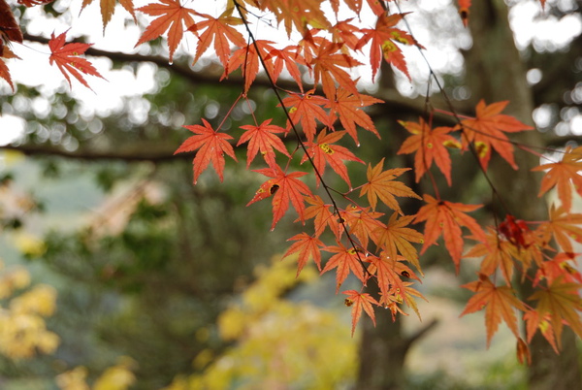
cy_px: 195
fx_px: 2234
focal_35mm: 138
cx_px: 291
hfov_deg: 14.8
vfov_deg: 10.0
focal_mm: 92
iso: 200
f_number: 5.6
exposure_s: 1/13
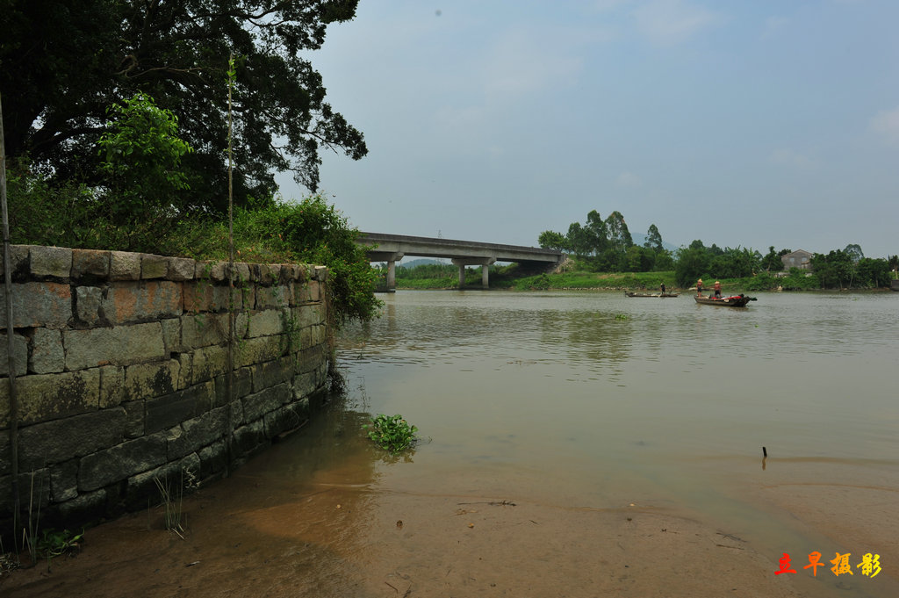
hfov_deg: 73.8
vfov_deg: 53.1
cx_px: 450
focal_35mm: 24
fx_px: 599
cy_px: 299
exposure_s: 1/250
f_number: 11
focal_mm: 24
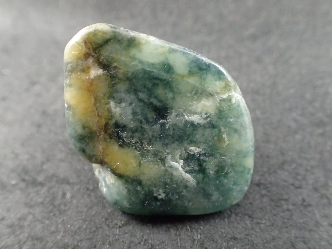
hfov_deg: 49.0
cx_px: 166
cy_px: 124
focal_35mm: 38
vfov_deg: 37.7
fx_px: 364
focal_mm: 6.86
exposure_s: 1/160
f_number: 2.7
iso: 640
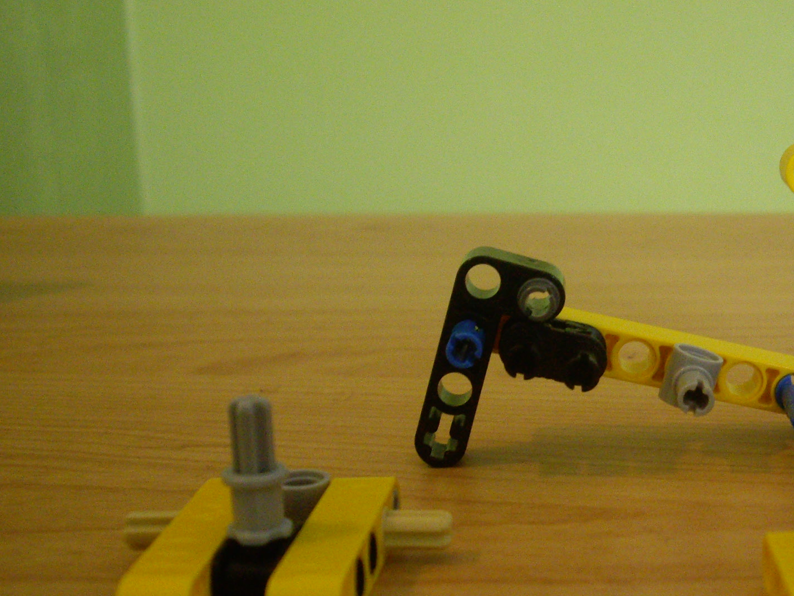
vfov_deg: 21.3
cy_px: 382
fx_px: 1583
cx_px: 717
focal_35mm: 69
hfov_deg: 27.1
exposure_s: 1/50
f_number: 2.8
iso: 400
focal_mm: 7.9
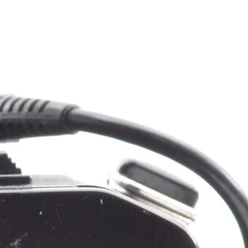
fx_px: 3429
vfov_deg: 4.1
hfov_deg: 4.1
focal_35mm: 423
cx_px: -228
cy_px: 147
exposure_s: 1/60
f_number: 9
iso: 100
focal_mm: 44
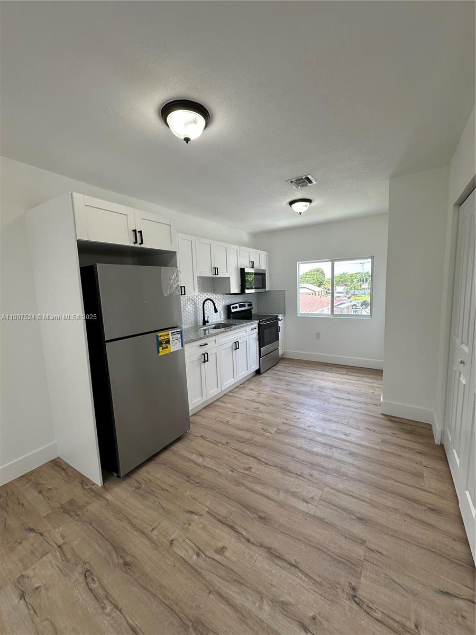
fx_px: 257
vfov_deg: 102.1
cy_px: 318
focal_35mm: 14
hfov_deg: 85.7
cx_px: 238
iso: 40
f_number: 2.2
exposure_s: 1/122
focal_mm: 2.22
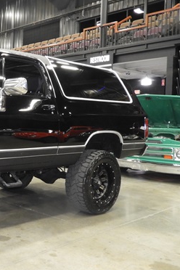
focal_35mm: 43
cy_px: 137
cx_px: -13
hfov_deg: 28.6
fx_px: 322
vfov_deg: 45.4
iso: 400
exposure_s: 1/10
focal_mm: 4.3
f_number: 3.3
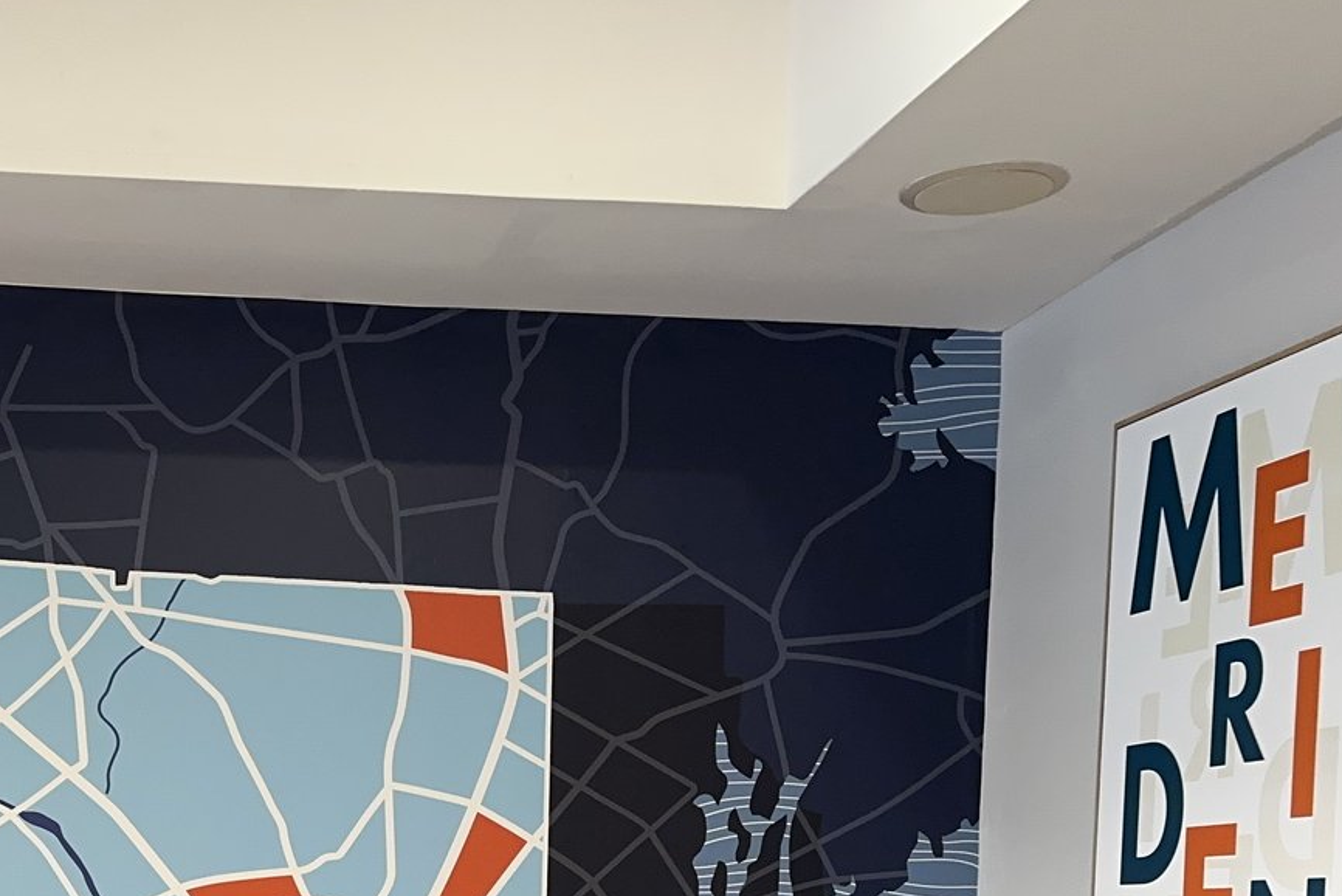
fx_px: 2200
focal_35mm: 59
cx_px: 236
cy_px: 1076
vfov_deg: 21.4
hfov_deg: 32.8
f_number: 1.78
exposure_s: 1/60
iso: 200
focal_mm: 6.86
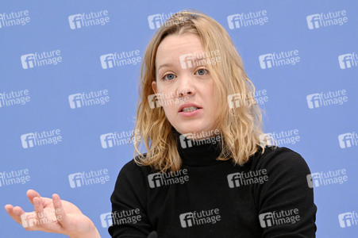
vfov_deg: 10.1
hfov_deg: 15.2
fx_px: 1341
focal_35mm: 135
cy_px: 119
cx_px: 179
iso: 5000
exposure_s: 1/640
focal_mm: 135
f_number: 6.3
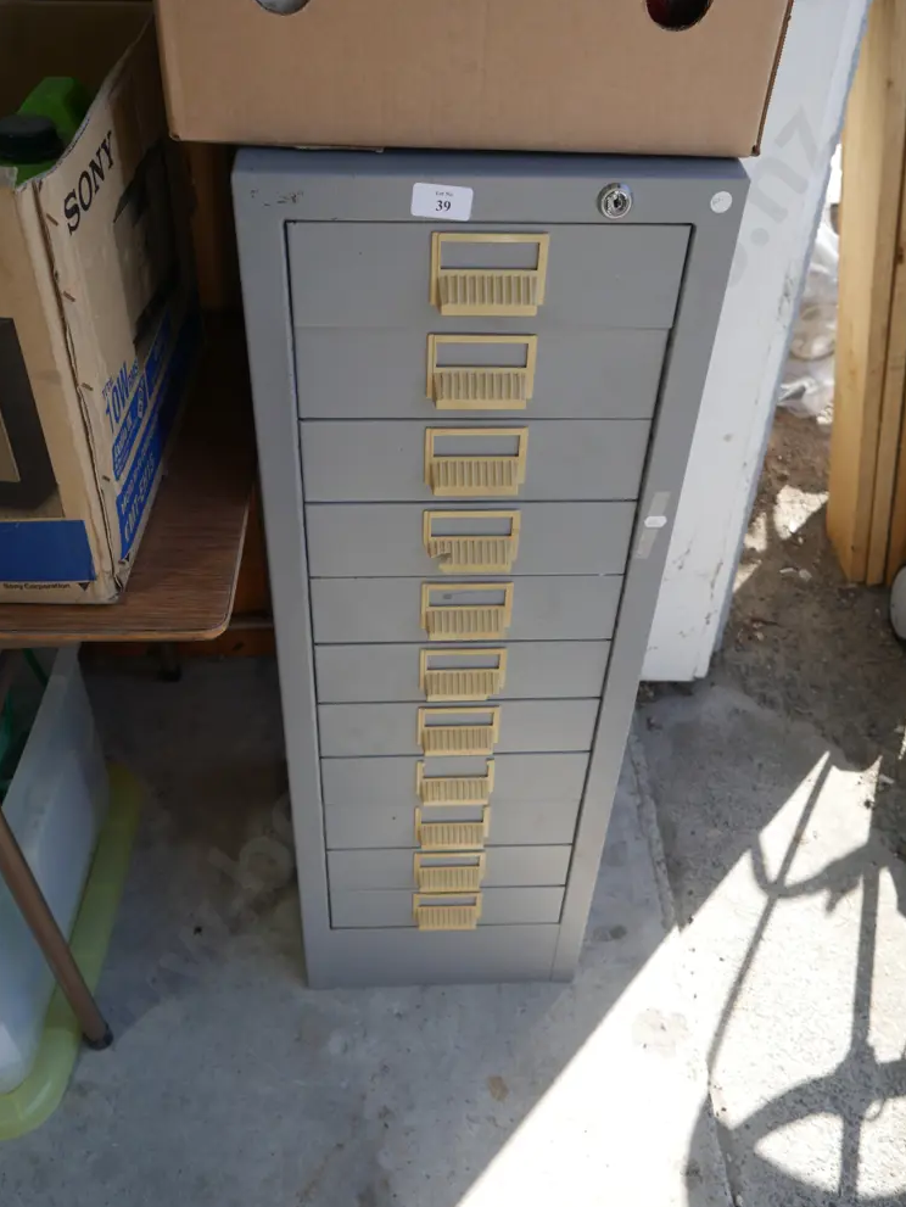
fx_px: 1081
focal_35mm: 31
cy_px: 621
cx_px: 446
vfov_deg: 58.3
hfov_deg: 45.5
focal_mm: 15
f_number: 5
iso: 200
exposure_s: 1/200
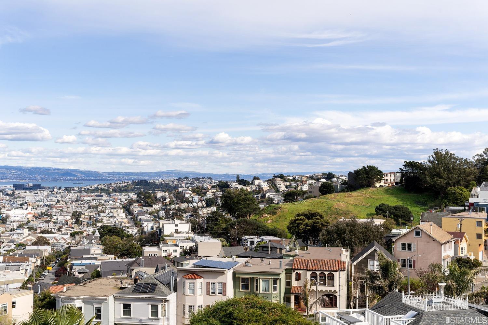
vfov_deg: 28.5
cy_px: 162
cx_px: 244
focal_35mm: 47
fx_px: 640
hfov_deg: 41.8
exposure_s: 1/200
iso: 100
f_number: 9
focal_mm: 47.2
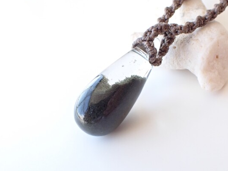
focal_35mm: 36
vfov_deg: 39.6
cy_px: 92
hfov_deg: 51.4
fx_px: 237
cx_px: 121
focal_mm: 5.4
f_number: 3.2
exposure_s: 1/125
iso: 250
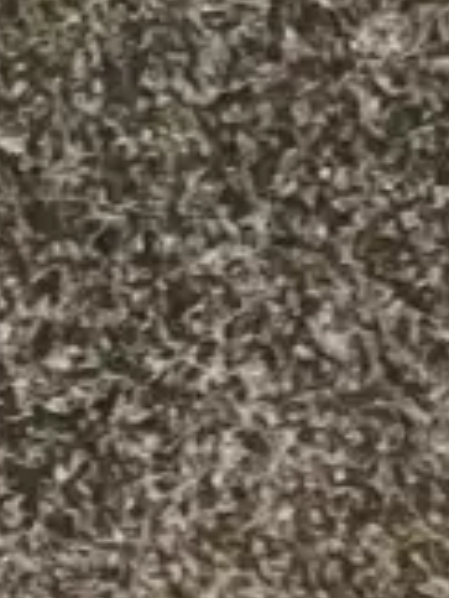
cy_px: -869
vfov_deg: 9.7
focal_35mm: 178
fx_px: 3074
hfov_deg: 7.5
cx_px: -827
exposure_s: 1/33
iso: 250
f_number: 1.8
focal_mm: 3.99
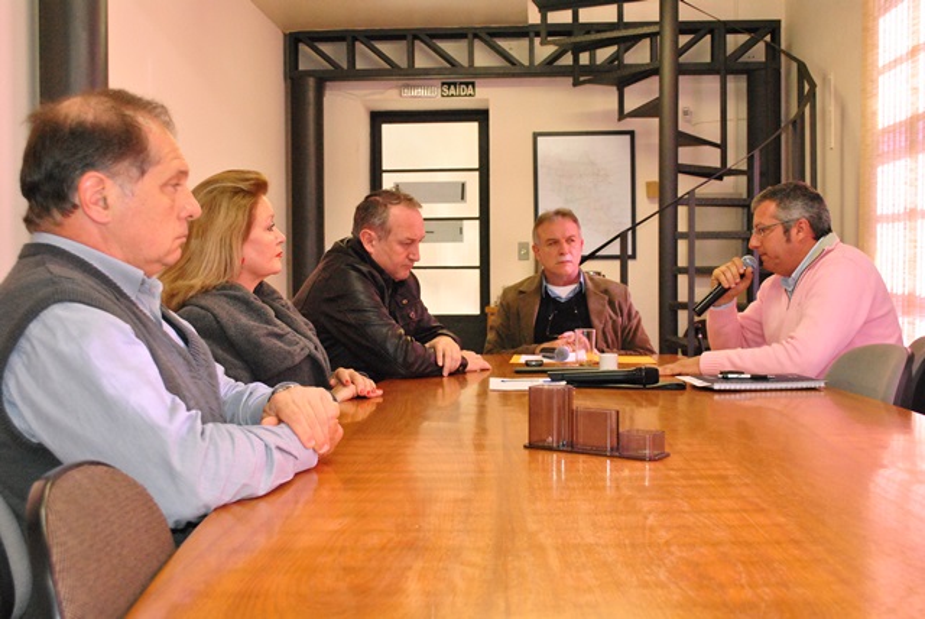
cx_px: 462
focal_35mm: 39
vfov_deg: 34.3
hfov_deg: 49.5
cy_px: 310
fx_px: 1003
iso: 1600
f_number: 5.6
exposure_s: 1/100
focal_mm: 26
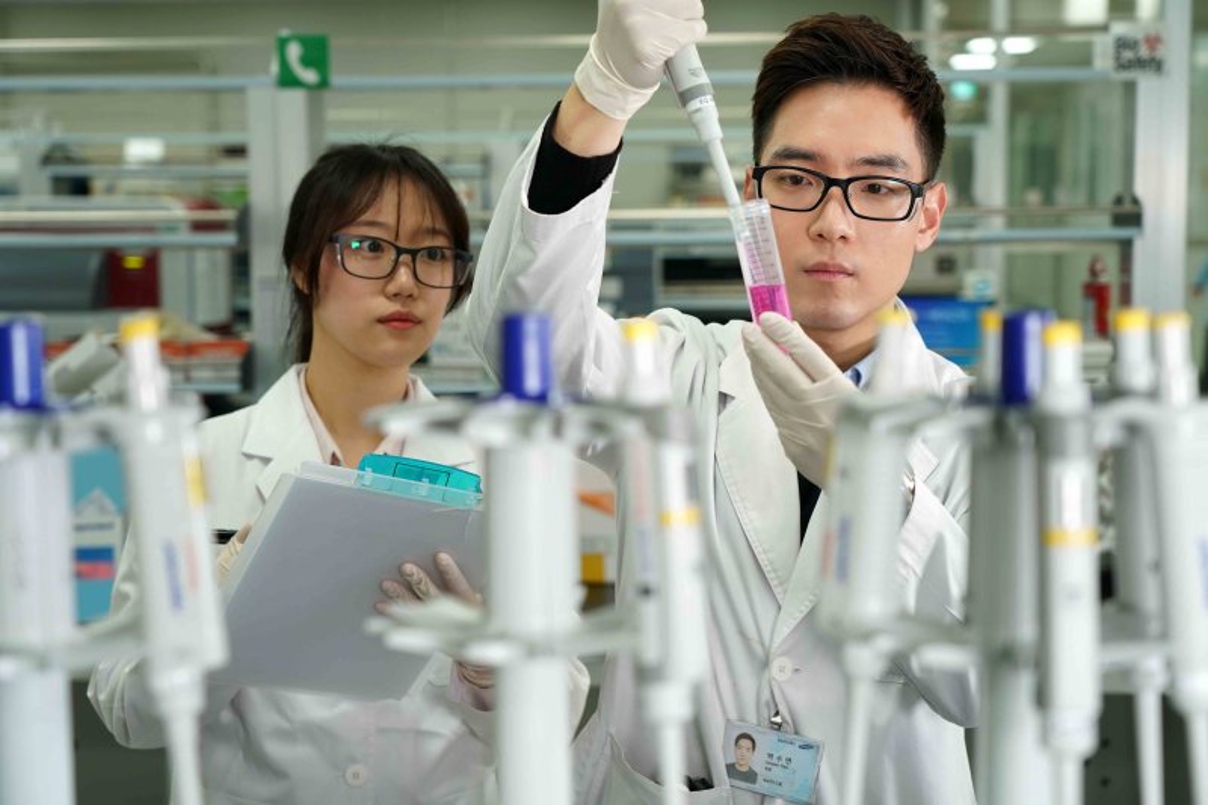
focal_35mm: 59
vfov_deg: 23.0
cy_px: 402
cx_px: 604
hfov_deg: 33.9
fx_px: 1979
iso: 800
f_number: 4.5
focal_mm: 59
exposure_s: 1/200
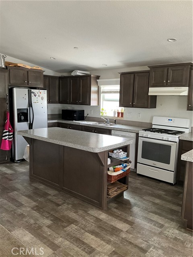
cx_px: 96
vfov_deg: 61.7
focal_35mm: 29
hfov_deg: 48.2
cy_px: 128
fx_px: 216
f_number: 1.8
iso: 160
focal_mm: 3
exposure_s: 1/60
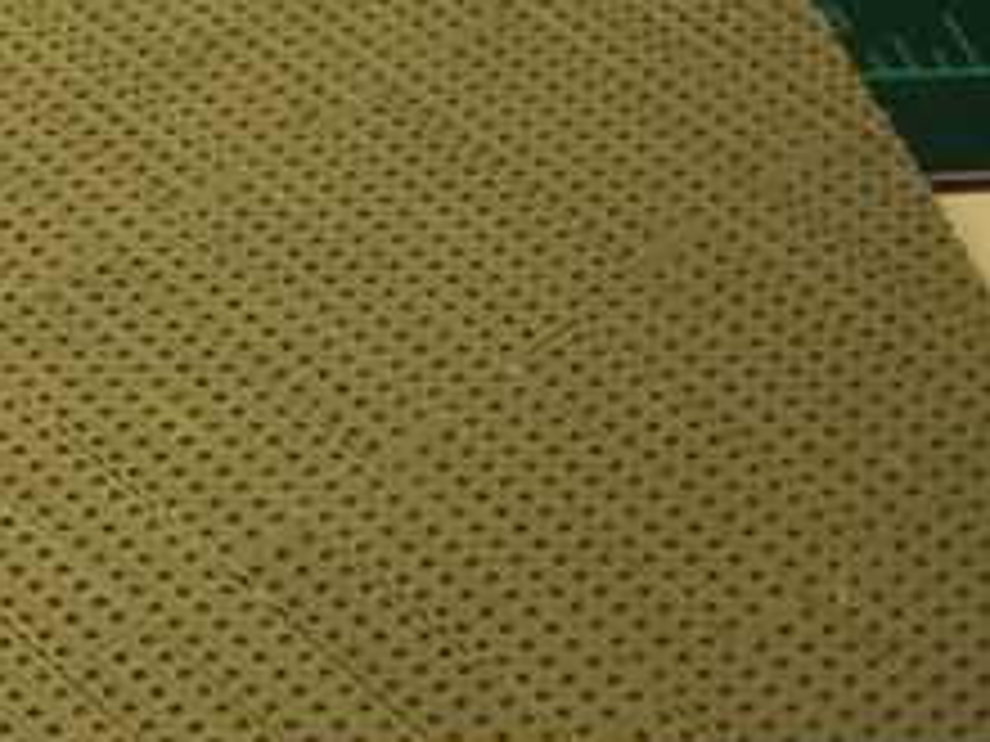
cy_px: -297
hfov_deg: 13.2
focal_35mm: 126
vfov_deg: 11.4
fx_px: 3604
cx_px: -1060
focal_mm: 4.6
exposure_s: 1/40
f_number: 2.8
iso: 100
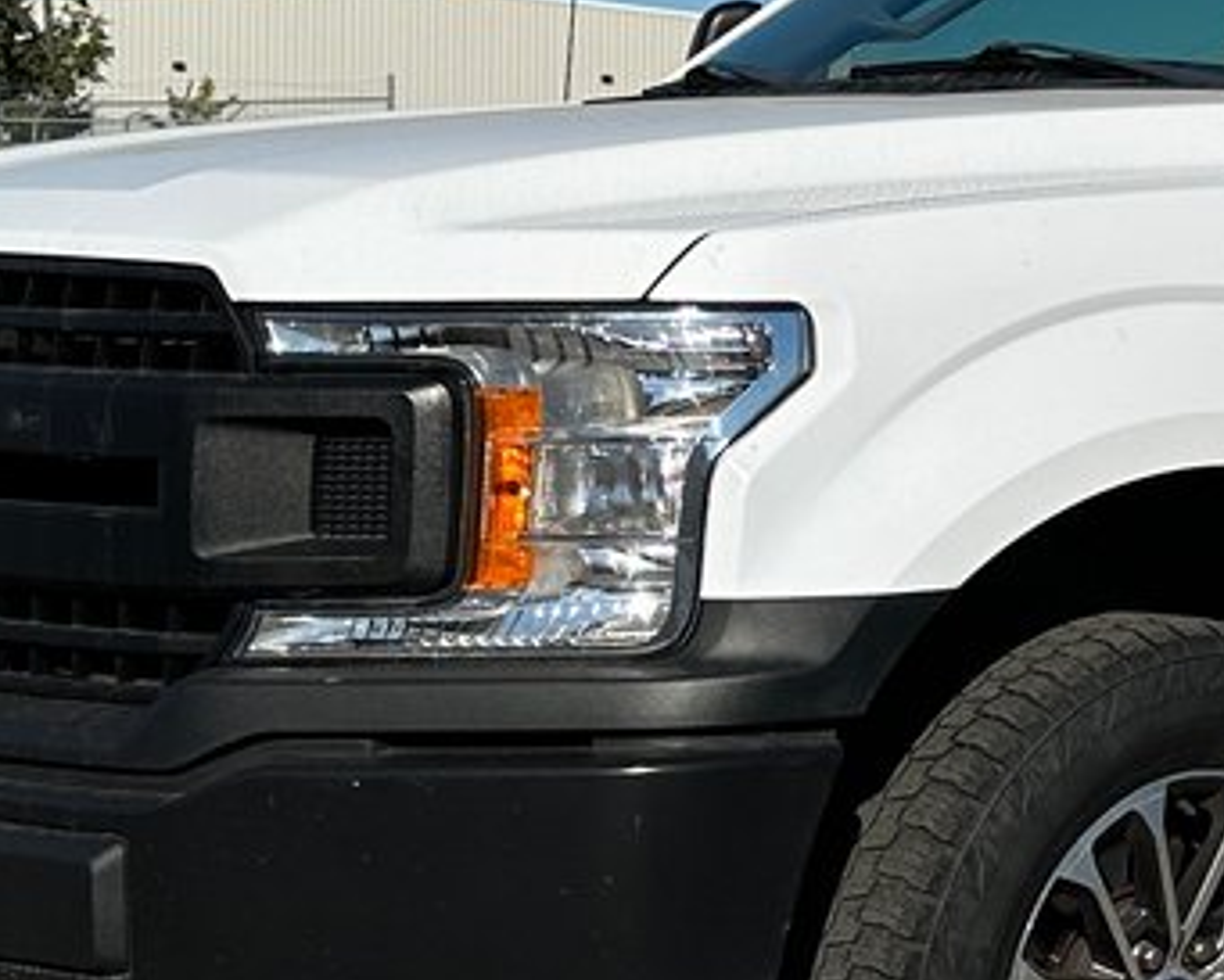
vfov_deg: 14.8
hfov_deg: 17.5
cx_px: 1495
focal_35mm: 104
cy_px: 239
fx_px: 3769
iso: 80
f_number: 1.78
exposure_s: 1/8929
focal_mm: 6.86
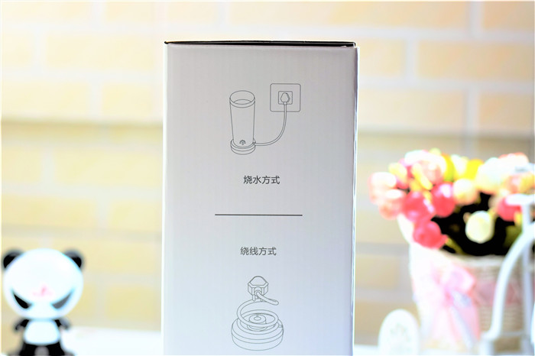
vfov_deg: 18.2
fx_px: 1114
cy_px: 178
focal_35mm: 75
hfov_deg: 27.0
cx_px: 268
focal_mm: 50
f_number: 2.8
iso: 200
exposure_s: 1/640
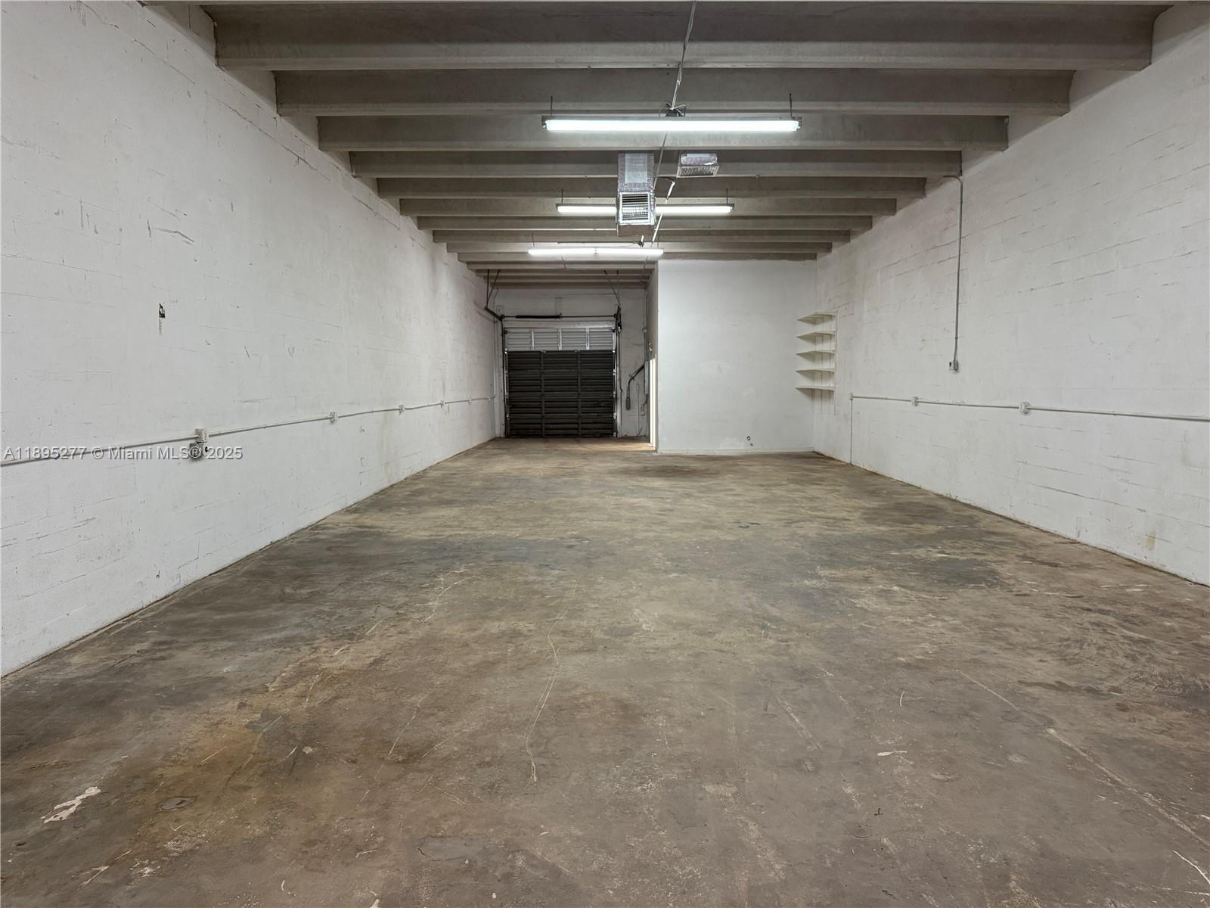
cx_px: 605
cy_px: 454
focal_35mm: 24
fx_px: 839
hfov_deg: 71.6
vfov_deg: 56.8
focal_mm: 6.76
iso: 320
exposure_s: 1/120
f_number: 1.78
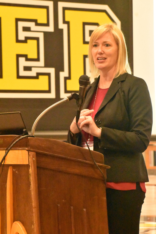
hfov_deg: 9.3
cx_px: 78
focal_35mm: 147
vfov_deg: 14.0
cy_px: 117
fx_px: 955
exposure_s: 1/160
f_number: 9
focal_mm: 98
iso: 22800
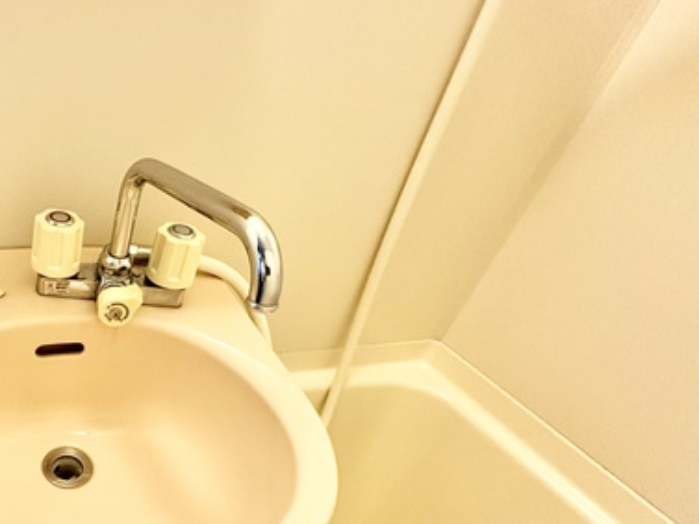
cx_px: 93
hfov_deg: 59.1
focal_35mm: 26
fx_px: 525
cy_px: 384
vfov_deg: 51.1
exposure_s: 1/60
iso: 320
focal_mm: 2.22
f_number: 2.2
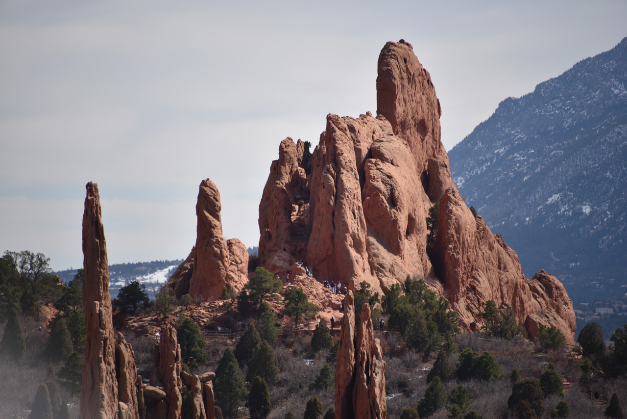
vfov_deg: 4.6
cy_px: 210
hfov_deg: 6.9
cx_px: 314
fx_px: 5226
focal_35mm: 300
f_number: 5.6
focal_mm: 300
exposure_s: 1/640
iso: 125
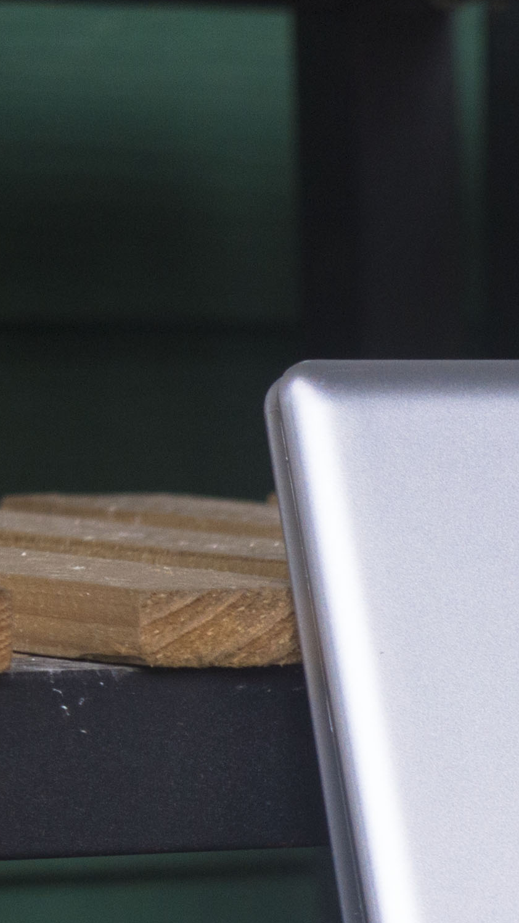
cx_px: 1450
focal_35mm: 303
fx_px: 7410
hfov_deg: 3.9
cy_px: 1038
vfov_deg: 7.1
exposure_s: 1/80
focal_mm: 48
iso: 400
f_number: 5.6
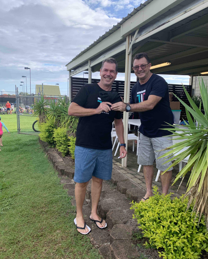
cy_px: 137
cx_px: 105
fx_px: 215
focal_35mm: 28
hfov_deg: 51.5
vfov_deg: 62.2
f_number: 1.8
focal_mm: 4.25
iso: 25
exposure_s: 1/520
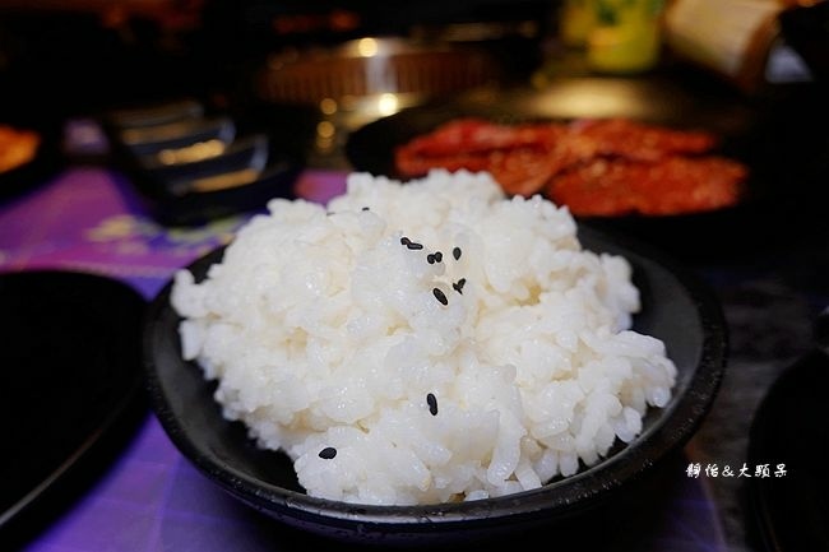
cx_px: 414
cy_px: 276
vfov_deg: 53.1
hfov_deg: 73.8
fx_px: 552
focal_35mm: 24
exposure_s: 1/160
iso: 125
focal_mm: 9
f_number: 2.8
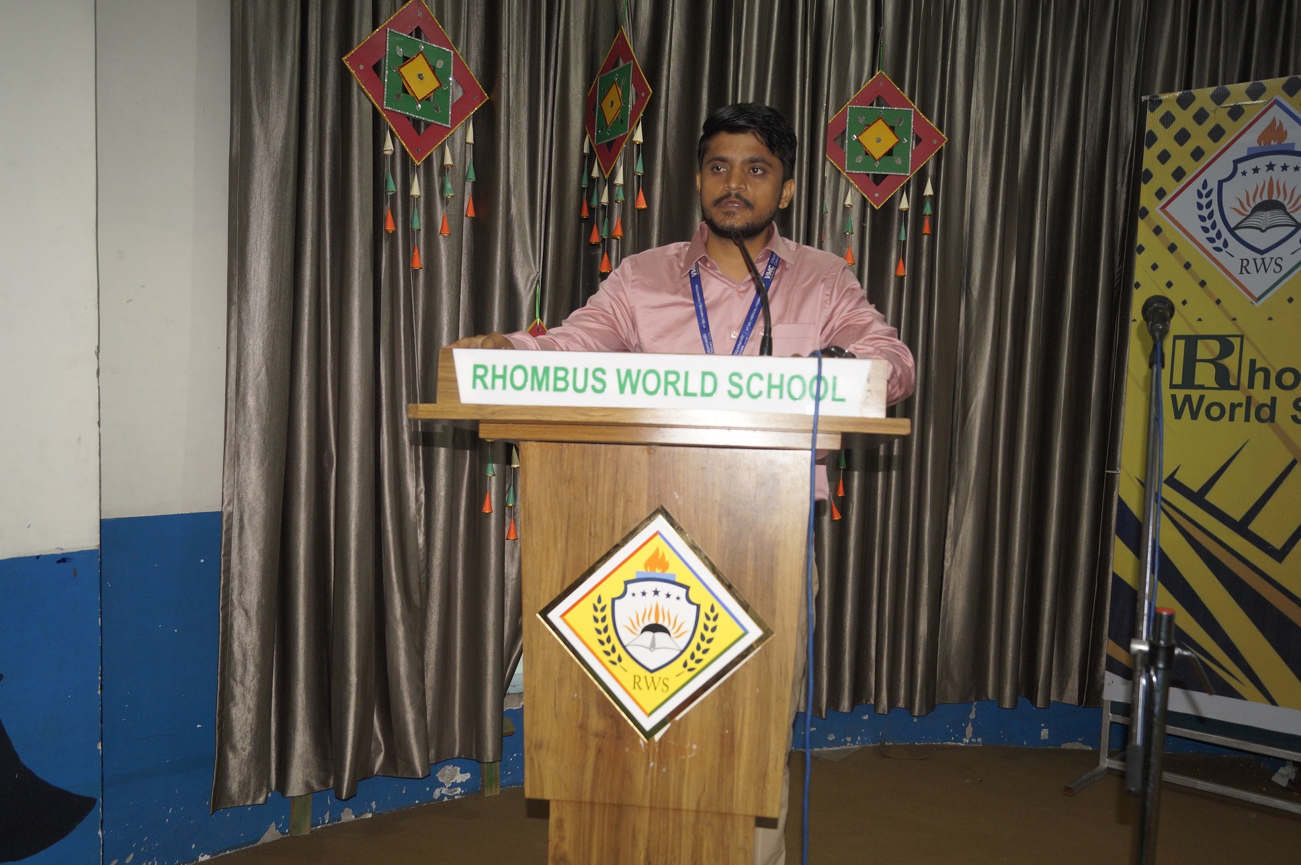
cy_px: 432
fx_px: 1083
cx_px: 650
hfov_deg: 62.0
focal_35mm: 30
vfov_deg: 43.5
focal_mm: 20
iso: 640
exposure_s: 1/80
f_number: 3.5
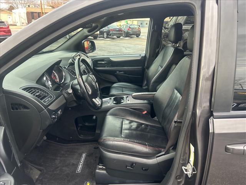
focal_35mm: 26
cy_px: 92
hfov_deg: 67.3
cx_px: 123
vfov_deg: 53.1
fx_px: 185
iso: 125
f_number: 1.5
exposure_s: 1/121
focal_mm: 5.7
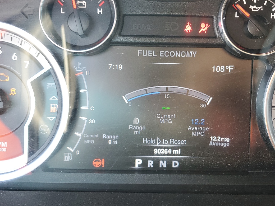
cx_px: 162
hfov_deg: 46.6
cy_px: 109
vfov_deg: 35.9
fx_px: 318
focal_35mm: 40
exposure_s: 1/120
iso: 98
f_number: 1.5
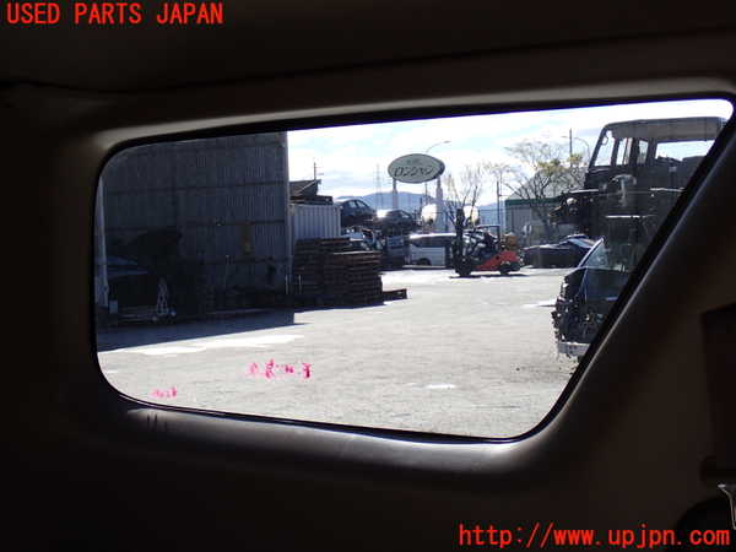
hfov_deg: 35.5
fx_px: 1148
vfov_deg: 27.0
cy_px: 276
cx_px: 368
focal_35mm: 54
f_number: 4.5
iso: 100
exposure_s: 1/125
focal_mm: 9.65
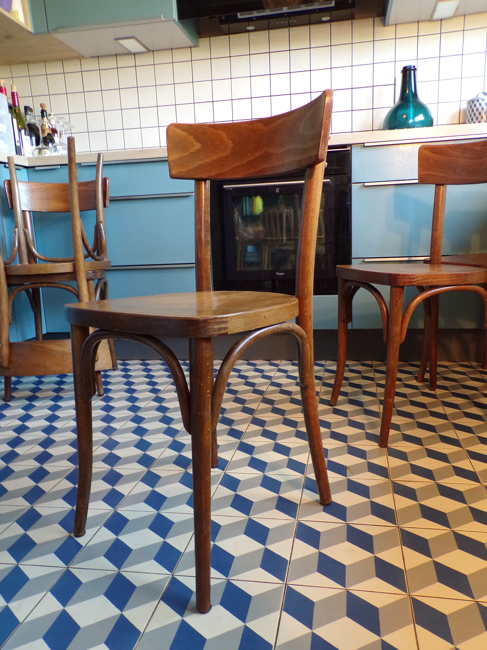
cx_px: 244
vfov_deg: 63.4
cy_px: 325
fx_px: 525
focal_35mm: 28
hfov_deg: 49.7
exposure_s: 1/17
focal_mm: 5
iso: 214
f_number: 3.1
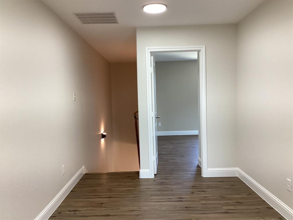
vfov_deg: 45.4
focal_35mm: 31
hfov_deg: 58.4
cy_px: 110
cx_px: 146
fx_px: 262
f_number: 2.4
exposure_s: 1/50
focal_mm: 3.3
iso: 100
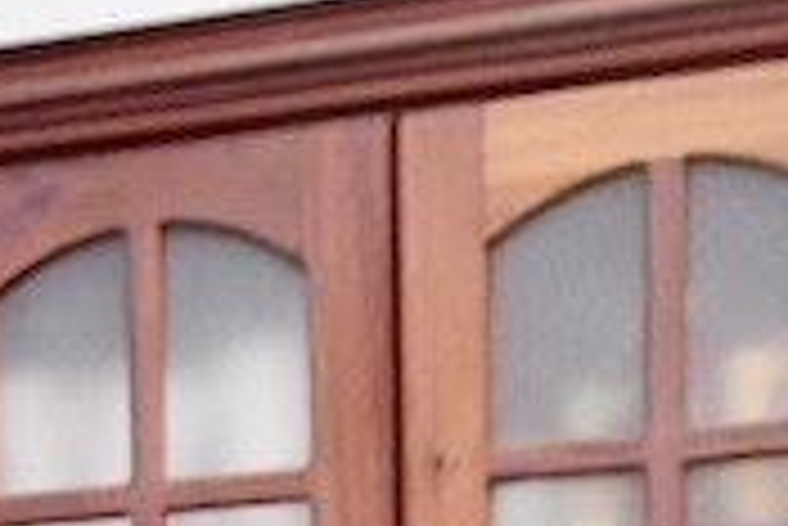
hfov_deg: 9.1
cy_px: 1854
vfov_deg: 6.2
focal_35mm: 197
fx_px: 4316
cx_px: -1256
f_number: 3.5
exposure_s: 1/125
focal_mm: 18
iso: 2500
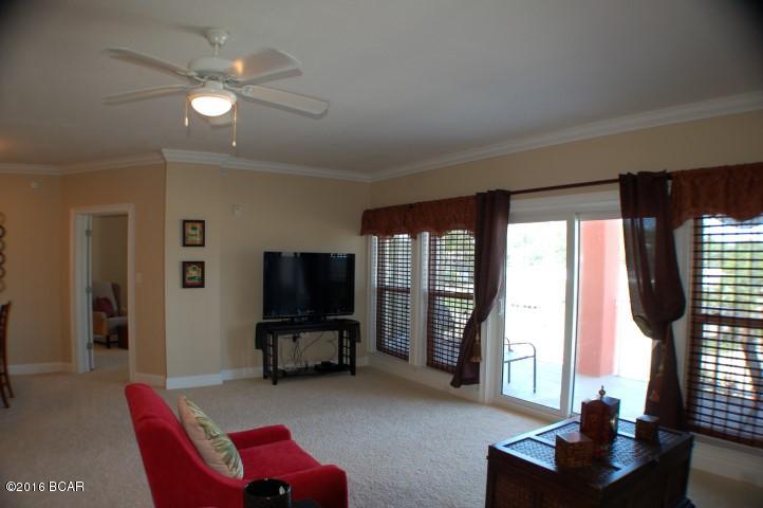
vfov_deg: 45.6
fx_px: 603
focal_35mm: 28
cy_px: 254
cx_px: 382
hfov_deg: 64.6
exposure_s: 1/100
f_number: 3.5
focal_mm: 19
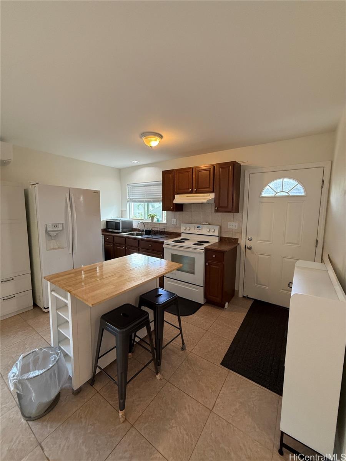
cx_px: 173
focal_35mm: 14
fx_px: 187
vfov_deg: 102.1
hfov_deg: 85.7
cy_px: 230
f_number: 2.2
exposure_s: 1/120
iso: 250
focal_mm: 2.22
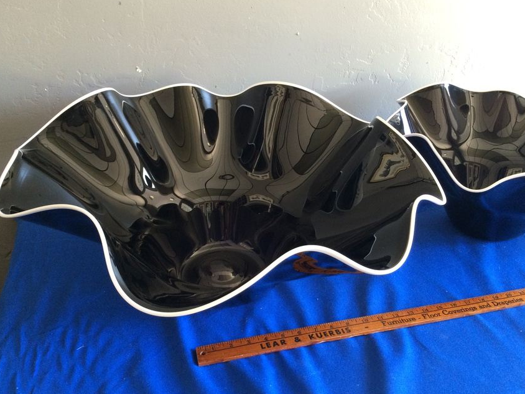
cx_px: 262
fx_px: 485
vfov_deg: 44.2
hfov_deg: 56.8
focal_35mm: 32
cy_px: 203
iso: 160
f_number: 2.2
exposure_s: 1/30
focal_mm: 4.12
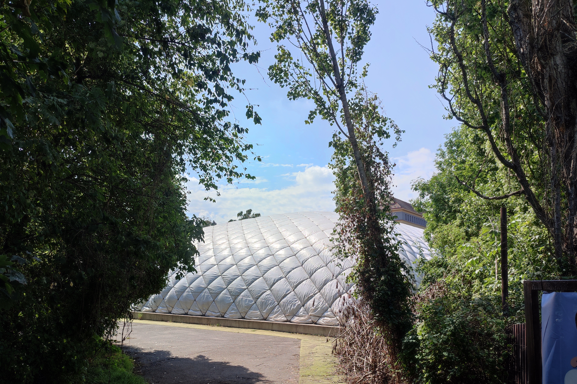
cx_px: 287
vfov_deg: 47.7
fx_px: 433
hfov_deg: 67.4
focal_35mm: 27
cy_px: 224
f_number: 1.9
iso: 50
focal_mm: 6.04
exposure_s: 1/405
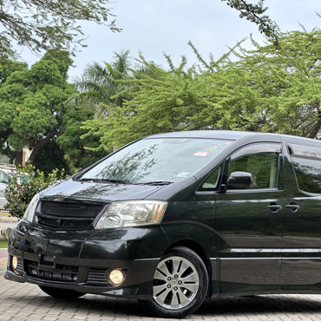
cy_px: 162
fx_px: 965
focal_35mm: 92
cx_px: 204
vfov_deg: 18.9
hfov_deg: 18.8
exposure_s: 1/99
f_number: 2.8
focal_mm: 9
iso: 80
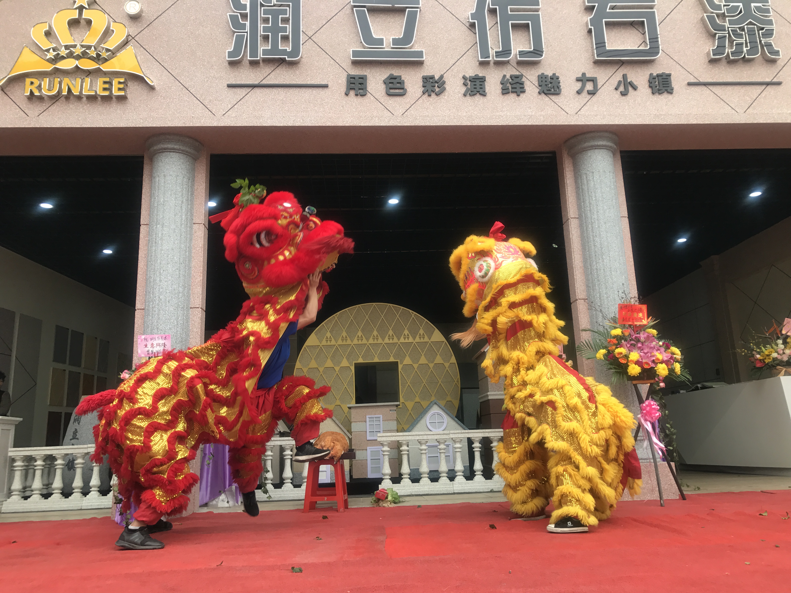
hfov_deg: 63.4
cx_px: 396
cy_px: 296
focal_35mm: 28
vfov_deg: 49.7
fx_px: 640
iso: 20
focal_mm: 3.99
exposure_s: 1/229
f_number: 1.8
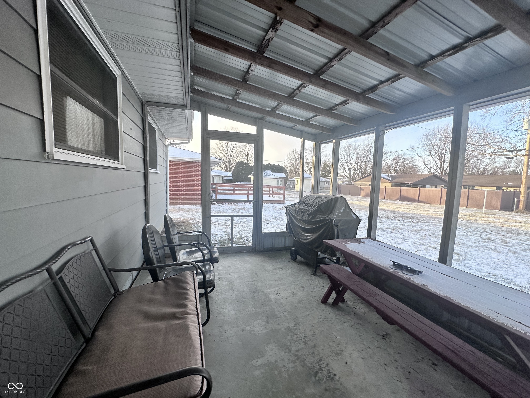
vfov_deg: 85.7
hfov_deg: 102.1
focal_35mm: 14
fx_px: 214
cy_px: 199
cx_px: 265
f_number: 2.2
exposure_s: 1/206
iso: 40
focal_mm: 2.22
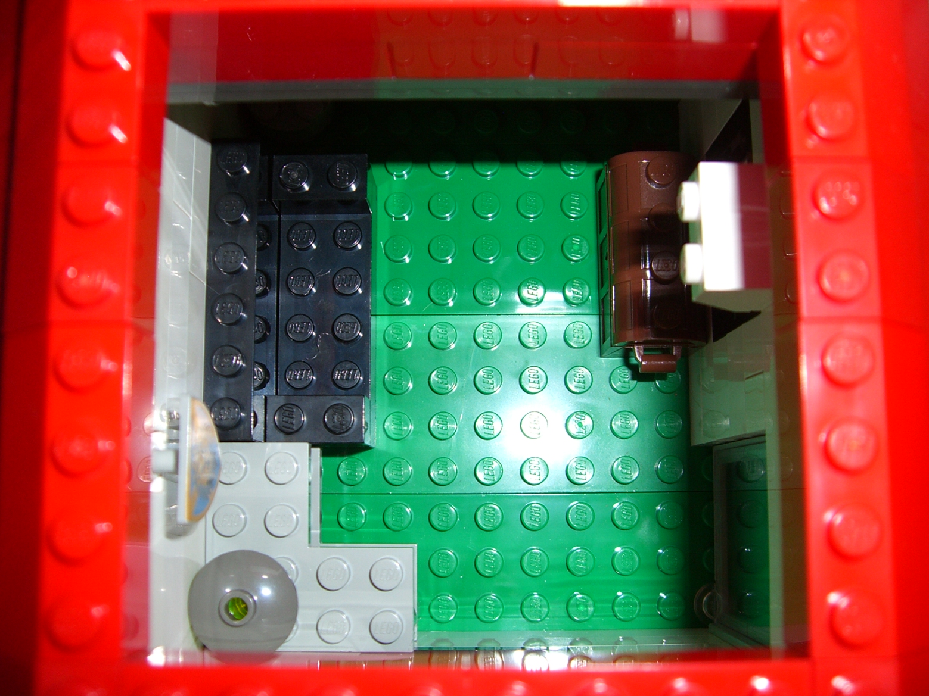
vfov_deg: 36.8
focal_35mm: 39
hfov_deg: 47.9
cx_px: 467
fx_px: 1047
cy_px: 354
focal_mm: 6.2
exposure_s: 1/60
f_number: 2.7
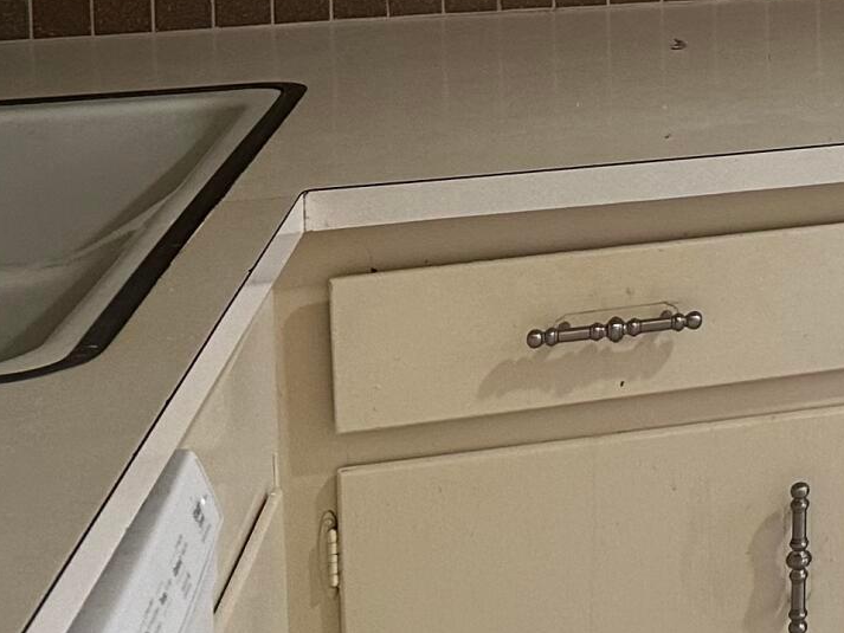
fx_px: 2463
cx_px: 1725
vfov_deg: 13.7
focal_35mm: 101
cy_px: -332
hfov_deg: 15.3
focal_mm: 6.86
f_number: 1.78
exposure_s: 1/60
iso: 125
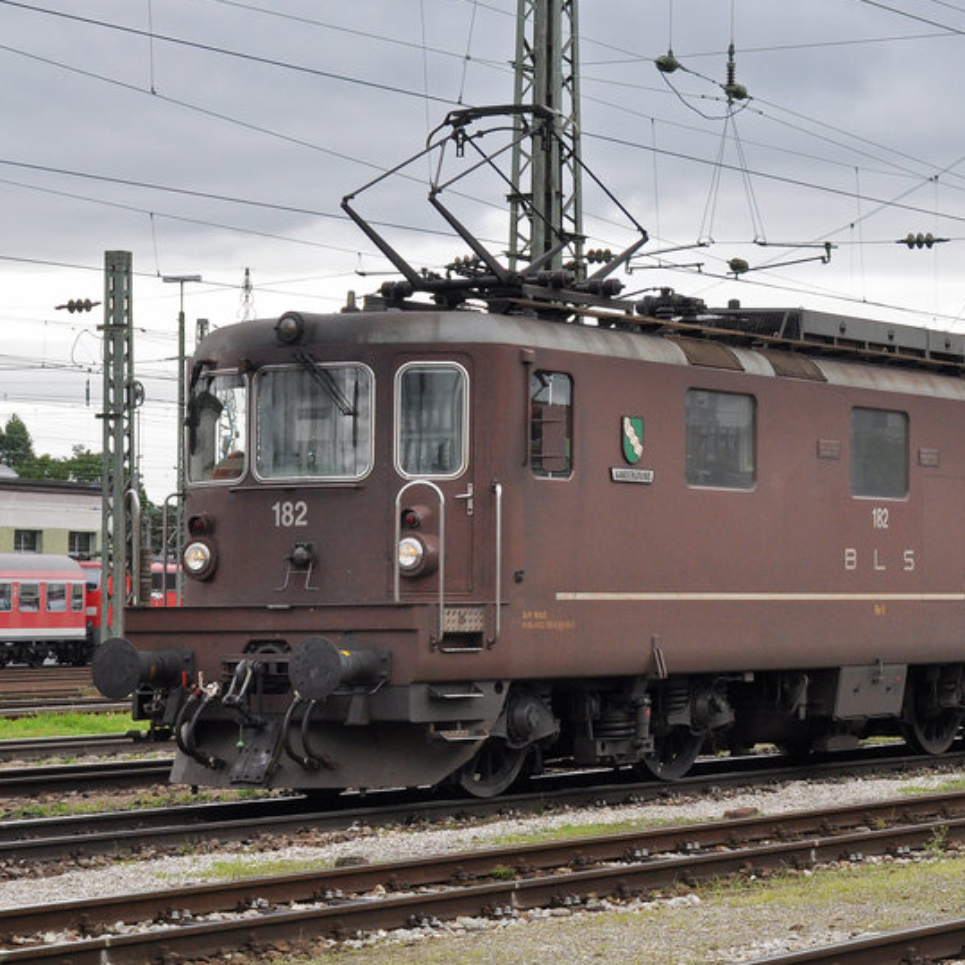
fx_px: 3217
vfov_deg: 17.0
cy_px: 364
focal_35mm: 102
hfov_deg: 16.8
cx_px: 926
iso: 400
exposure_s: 1/400
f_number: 10
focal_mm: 36
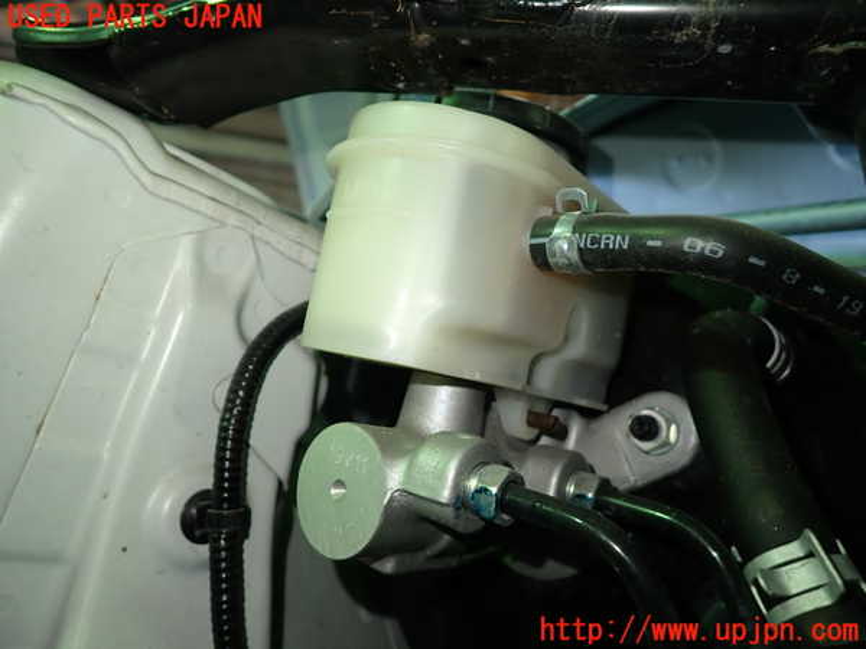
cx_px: 433
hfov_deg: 69.4
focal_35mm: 25
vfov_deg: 54.9
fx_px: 625
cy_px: 324
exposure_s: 1/50
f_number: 2
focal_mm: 4.5
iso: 200
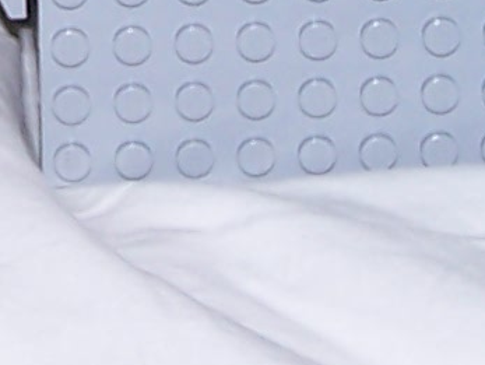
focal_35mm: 252
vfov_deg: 5.8
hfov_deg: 7.8
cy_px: -241
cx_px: 34
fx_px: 3534
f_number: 2.8
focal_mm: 6.3
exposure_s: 1/60
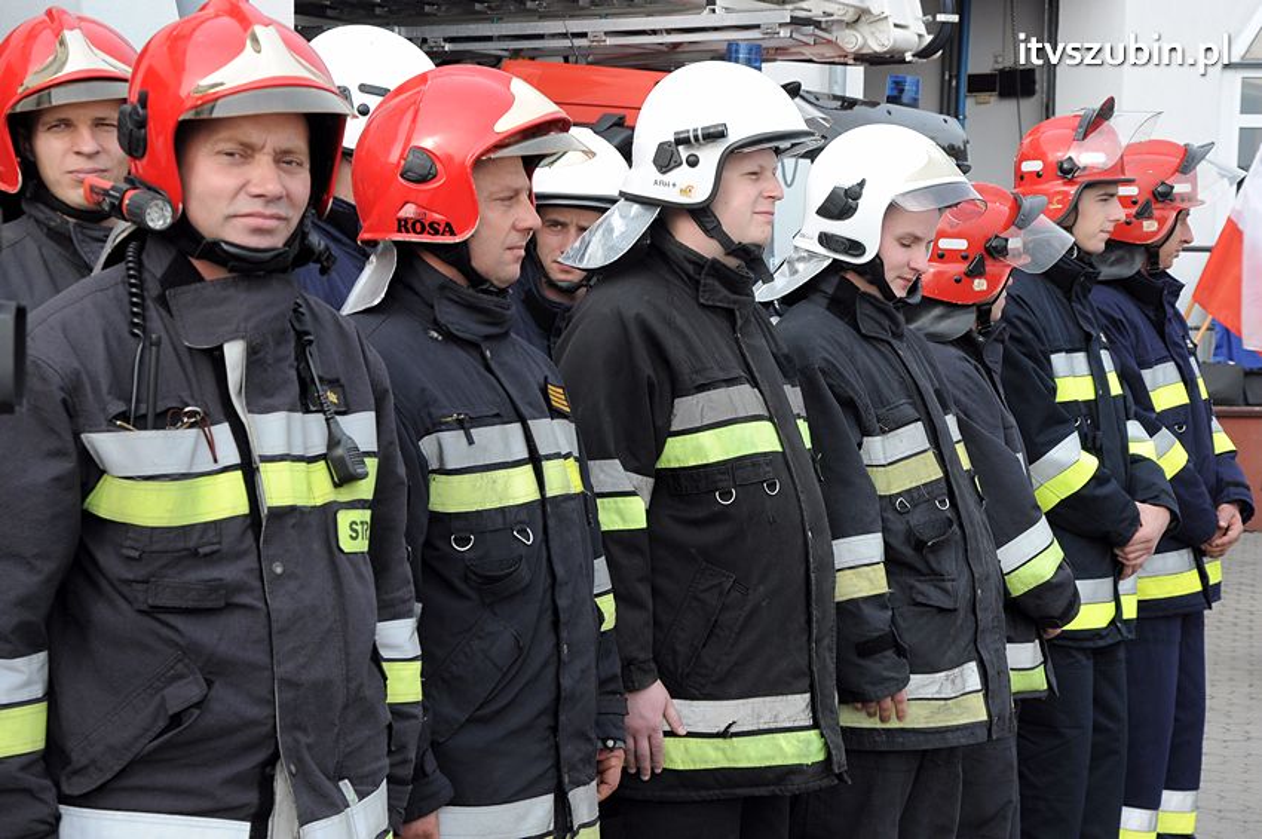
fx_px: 2627
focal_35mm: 75
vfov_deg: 18.1
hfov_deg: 27.0
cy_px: 420
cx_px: 631
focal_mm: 50
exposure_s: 1/250
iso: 500
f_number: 9
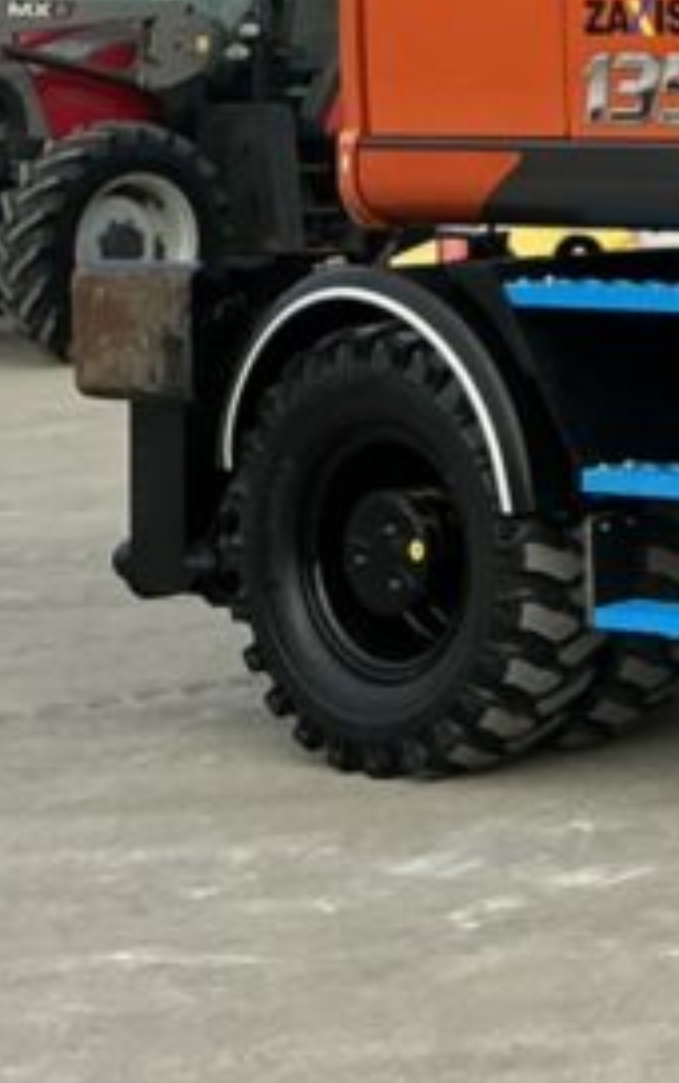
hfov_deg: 9.4
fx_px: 3307
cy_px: -32
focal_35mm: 112
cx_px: 2001
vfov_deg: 18.1
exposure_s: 1/1451
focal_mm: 3
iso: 25
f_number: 1.8
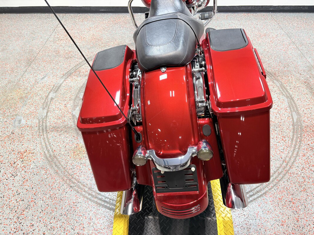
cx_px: 157
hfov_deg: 67.3
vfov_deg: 53.1
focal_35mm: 26
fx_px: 236
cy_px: 118
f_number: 1.6
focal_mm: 5.96
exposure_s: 1/120
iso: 80
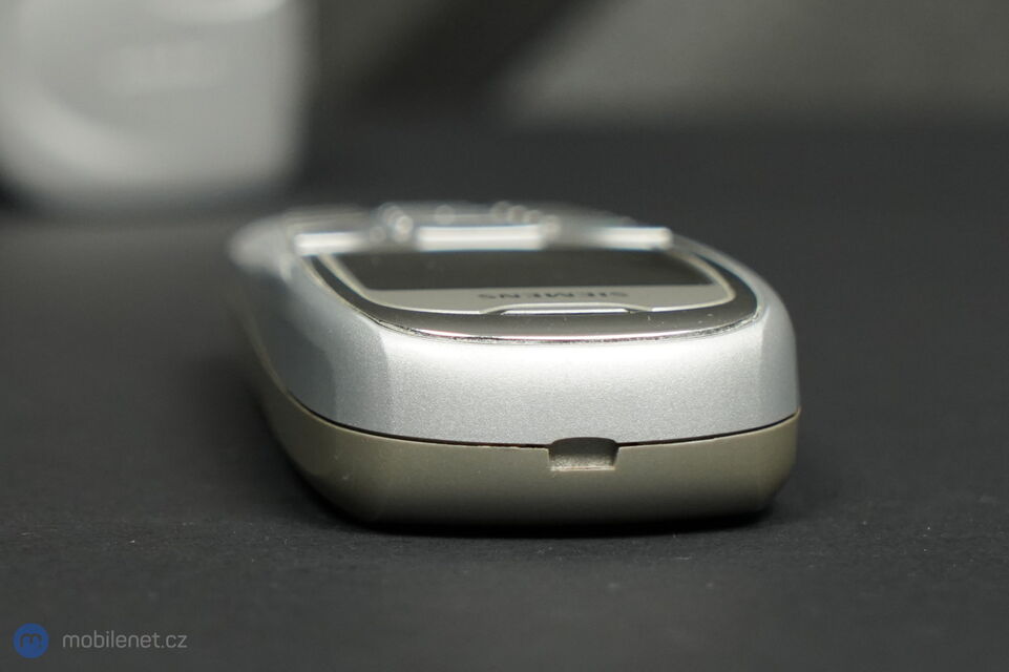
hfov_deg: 28.9
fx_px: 1961
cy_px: 336
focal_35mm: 70
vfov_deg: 19.4
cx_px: 504
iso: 2000
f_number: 6.3
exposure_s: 1/160
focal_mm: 70
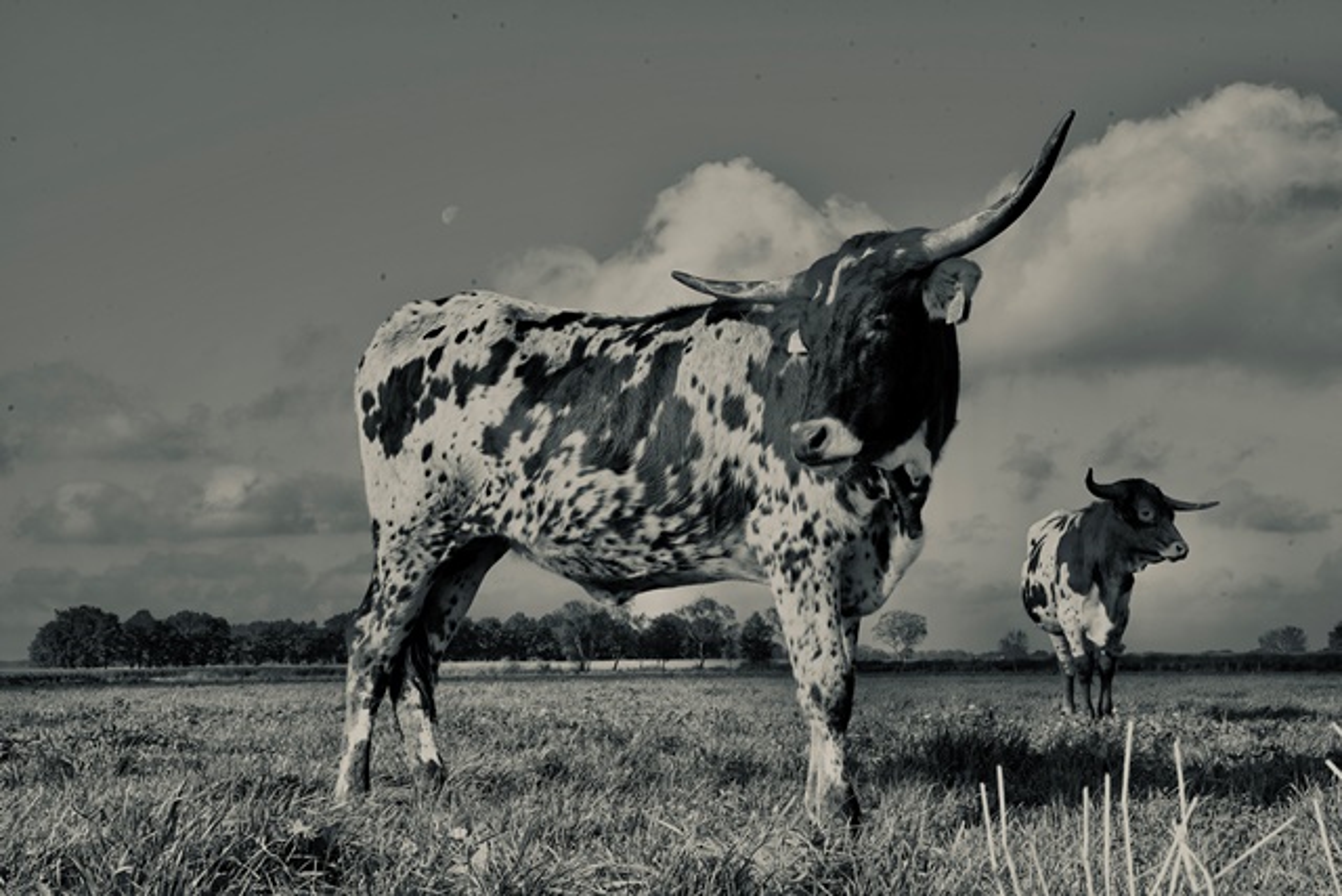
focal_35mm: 56
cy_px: 448
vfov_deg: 24.2
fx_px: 2088
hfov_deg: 35.6
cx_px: 671
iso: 400
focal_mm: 56
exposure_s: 1/80
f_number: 22
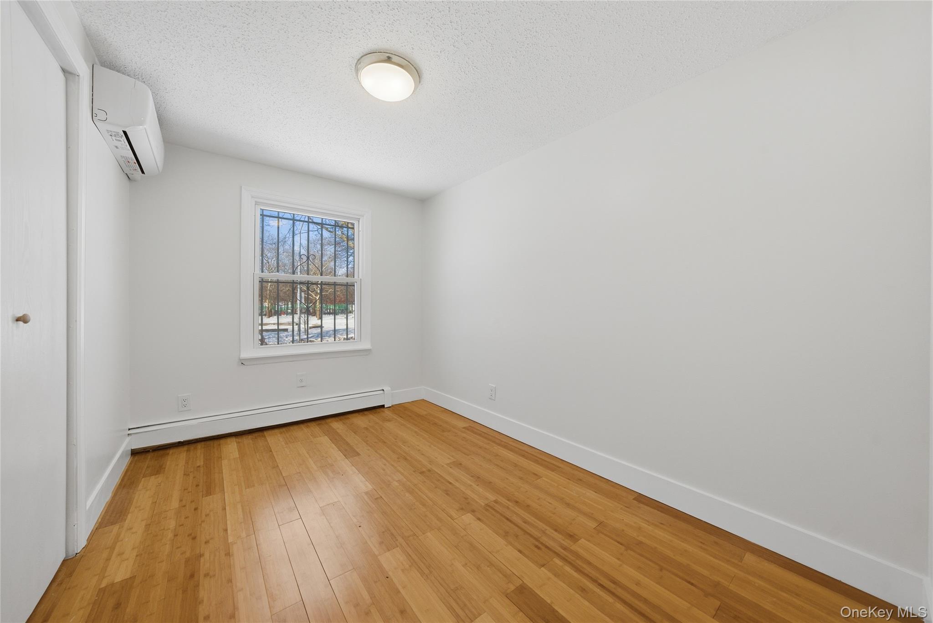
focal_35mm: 12
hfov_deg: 112.6
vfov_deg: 90.1
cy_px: 312
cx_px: 466
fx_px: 311
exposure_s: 1/640
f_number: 8
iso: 800
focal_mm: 12
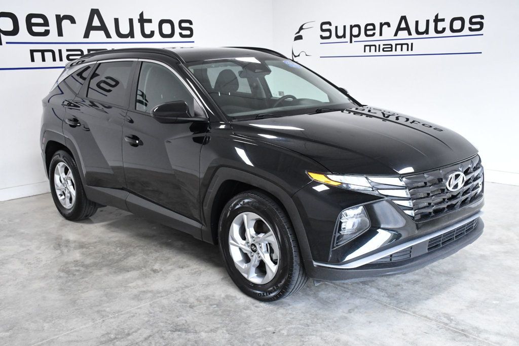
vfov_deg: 34.2
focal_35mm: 39
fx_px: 562
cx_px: 260
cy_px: 173
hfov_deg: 49.6
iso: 2500
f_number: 8
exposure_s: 1/250
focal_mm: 26
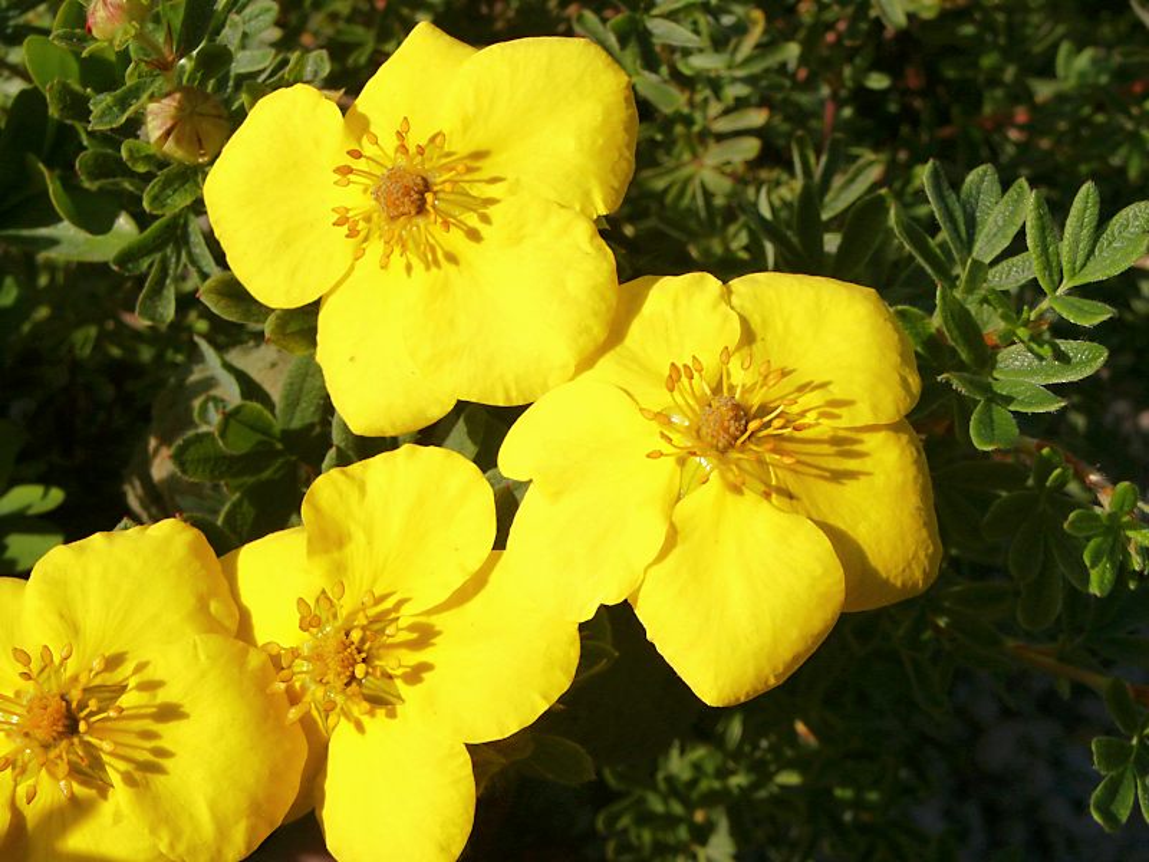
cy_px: 431
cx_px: 574
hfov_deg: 25.0
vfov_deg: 18.9
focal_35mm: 78
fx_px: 2589
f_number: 8
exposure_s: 1/250
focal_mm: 15.61
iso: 64
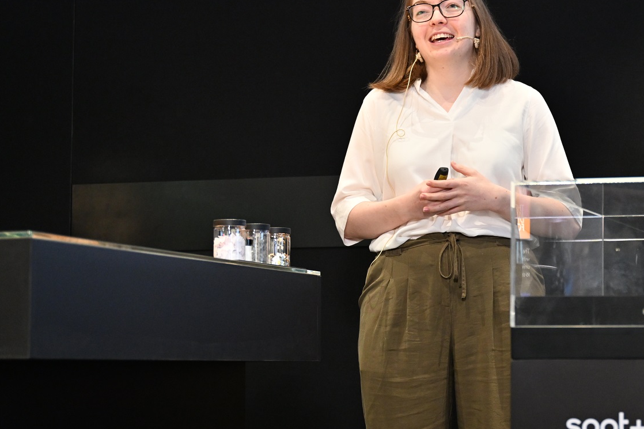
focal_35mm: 102
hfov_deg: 19.8
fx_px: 1824
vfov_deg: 13.4
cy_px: 165
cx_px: 518
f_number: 3.2
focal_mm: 57
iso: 1600
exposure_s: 1/125
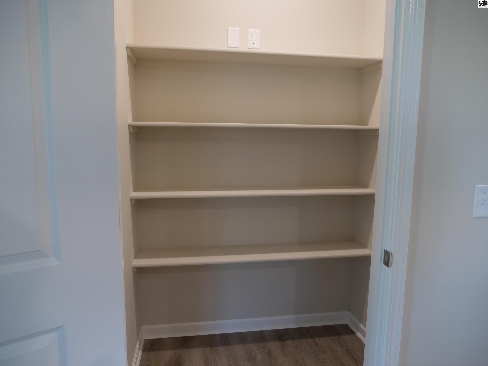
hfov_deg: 71.6
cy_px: 183
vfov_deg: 56.8
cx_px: 244
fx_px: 338
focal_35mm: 24
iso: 400
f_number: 2.8
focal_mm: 12
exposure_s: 1/60
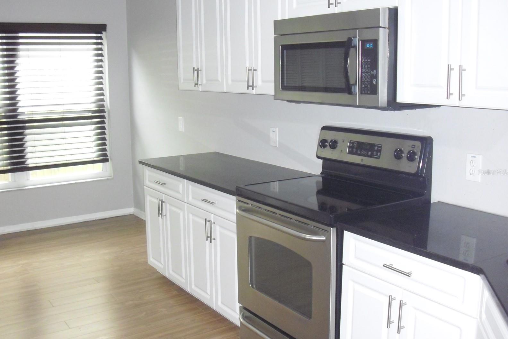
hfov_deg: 48.5
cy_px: 172
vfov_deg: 33.4
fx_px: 564
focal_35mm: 40
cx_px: 252
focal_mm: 6.2
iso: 400
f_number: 2.8
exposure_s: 1/60
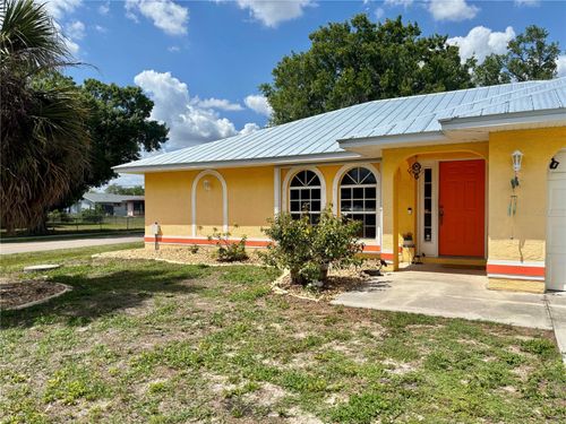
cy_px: 212
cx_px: 283
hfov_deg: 67.3
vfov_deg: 53.1
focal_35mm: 26
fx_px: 425
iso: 50
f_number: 1.6
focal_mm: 5.96
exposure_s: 1/4854
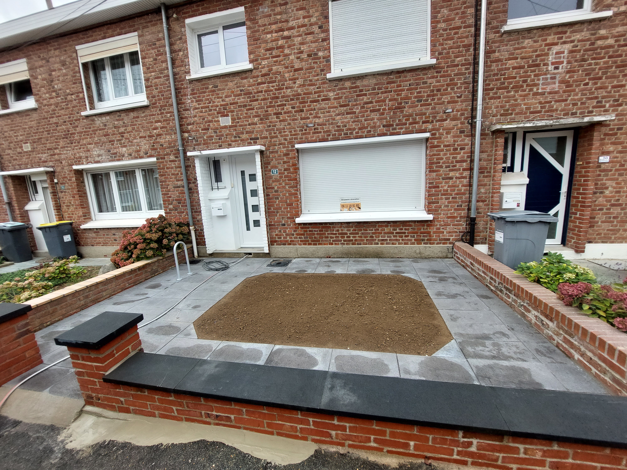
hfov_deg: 106.2
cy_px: 235
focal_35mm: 13
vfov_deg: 89.9
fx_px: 235
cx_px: 314
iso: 50
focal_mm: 1.74
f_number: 2.2
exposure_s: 1/385
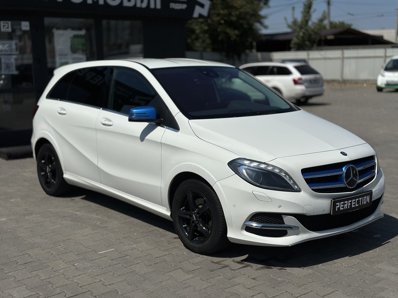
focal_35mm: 48
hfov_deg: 39.7
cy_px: 149
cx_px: 199
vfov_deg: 30.3
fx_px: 552
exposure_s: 1/23256
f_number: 1.78
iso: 80
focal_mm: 6.86
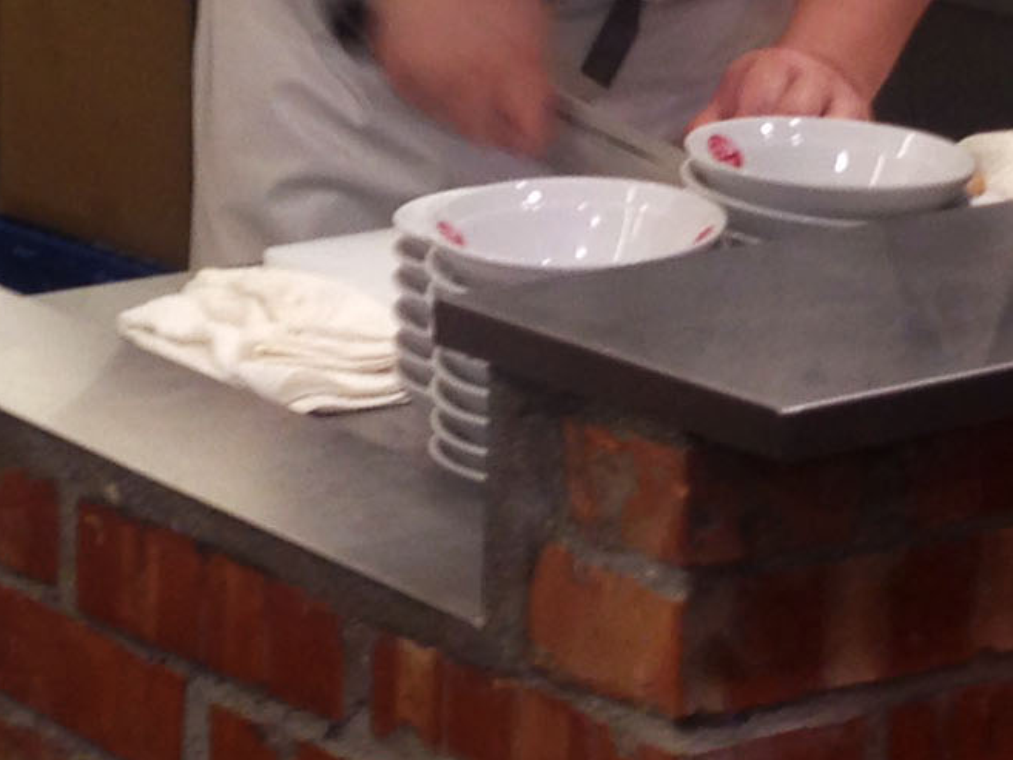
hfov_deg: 12.0
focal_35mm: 164
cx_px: 313
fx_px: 4800
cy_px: 122
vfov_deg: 9.0
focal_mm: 4.12
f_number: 2.4
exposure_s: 1/20
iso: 50
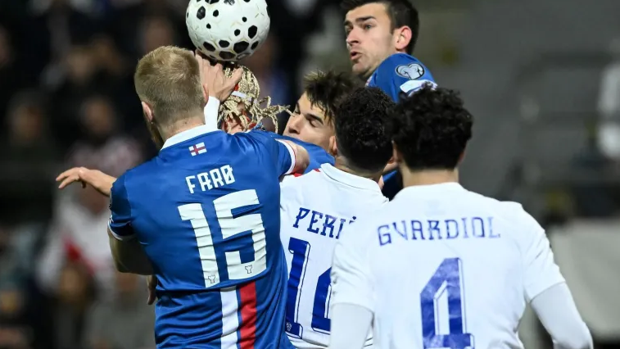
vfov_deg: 2.9
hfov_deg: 5.1
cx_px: 310
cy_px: 159
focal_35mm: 420
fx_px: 6905
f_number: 4
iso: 5000
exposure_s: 1/2500
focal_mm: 400
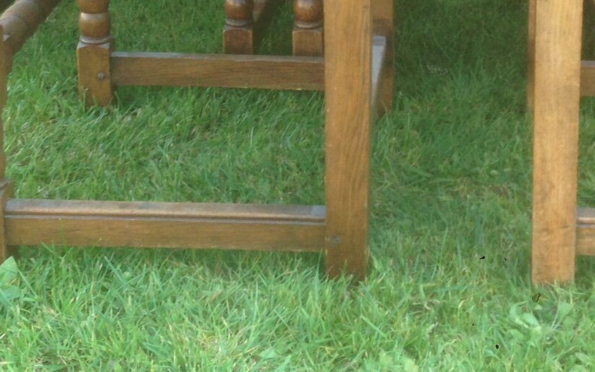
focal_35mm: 88
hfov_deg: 23.4
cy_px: -94
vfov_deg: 14.3
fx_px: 1427
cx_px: 429
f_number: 2.4
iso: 80
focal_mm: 4.12
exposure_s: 1/120
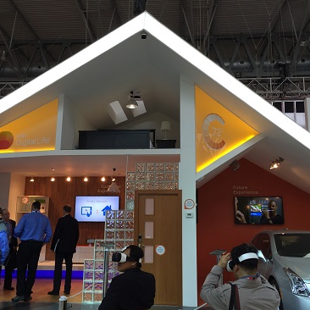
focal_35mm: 35
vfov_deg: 47.2
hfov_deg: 47.2
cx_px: 149
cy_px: 153
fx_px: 355
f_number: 2.2
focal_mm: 4.15
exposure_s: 1/50
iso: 40
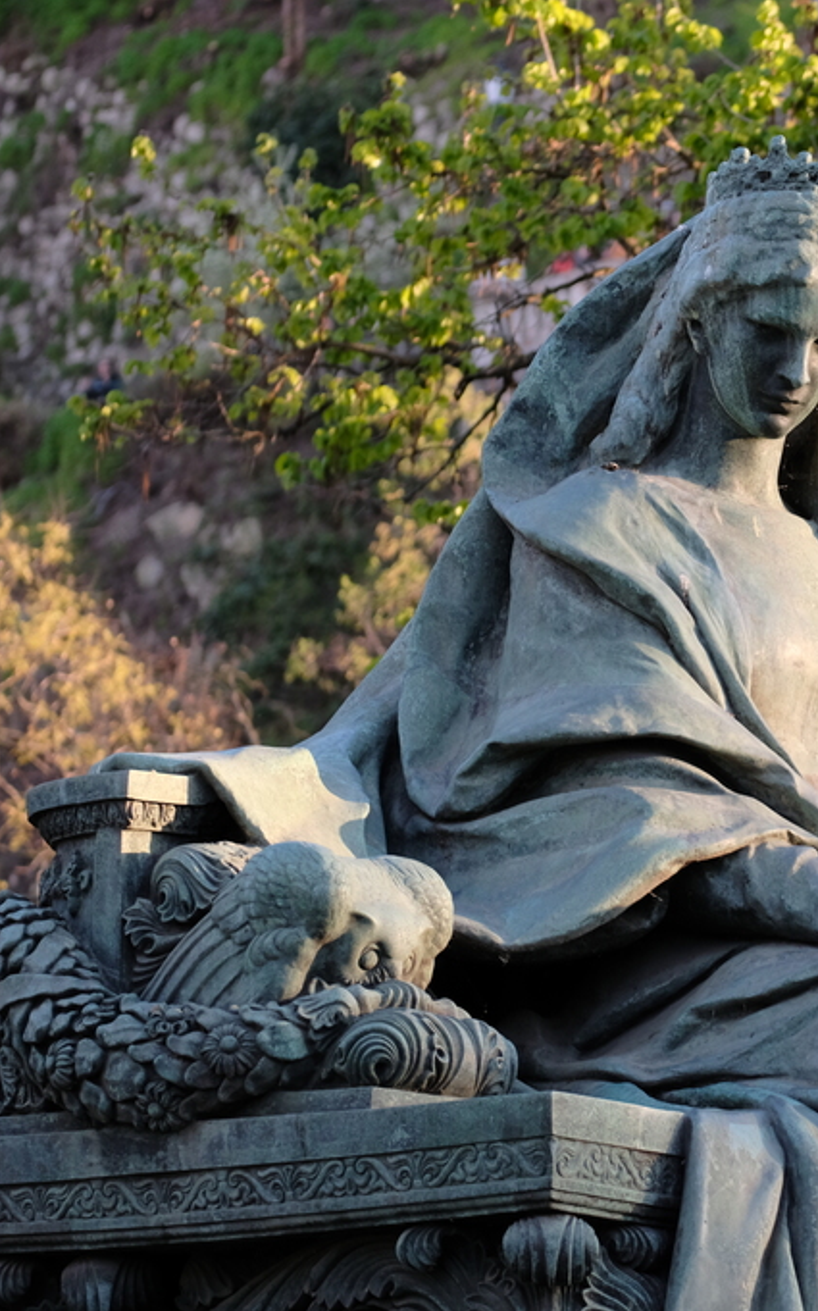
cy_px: 656
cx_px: 895
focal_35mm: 230
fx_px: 8213
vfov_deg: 9.1
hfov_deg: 5.7
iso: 1000
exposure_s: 1/300
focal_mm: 100
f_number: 5
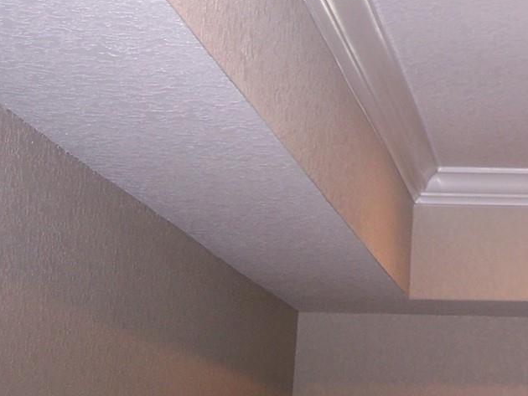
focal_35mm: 99
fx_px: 1511
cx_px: 602
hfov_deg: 18.9
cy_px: -53
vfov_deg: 14.6
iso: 100
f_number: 2.8
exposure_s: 1/60
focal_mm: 8
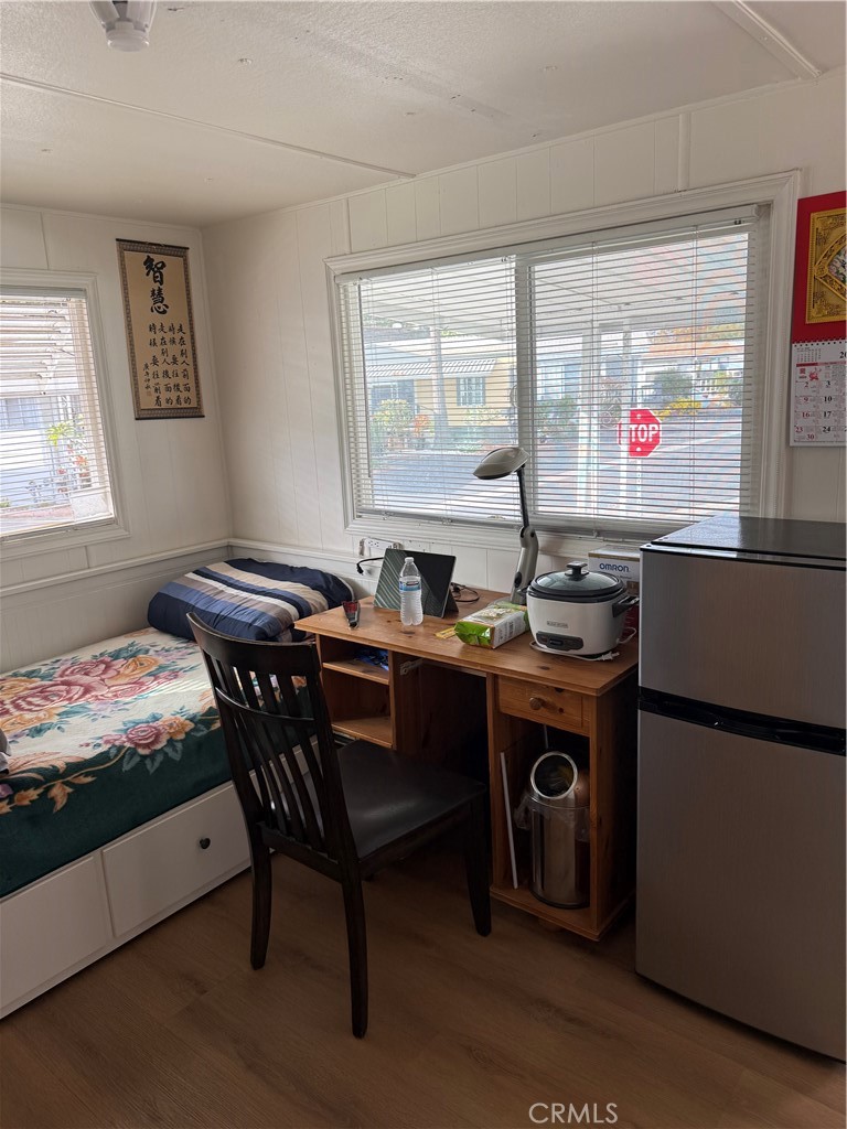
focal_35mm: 24
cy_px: 564
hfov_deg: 56.8
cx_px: 424
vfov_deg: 71.6
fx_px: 783
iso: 100
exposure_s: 1/313
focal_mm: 6.76
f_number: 1.78
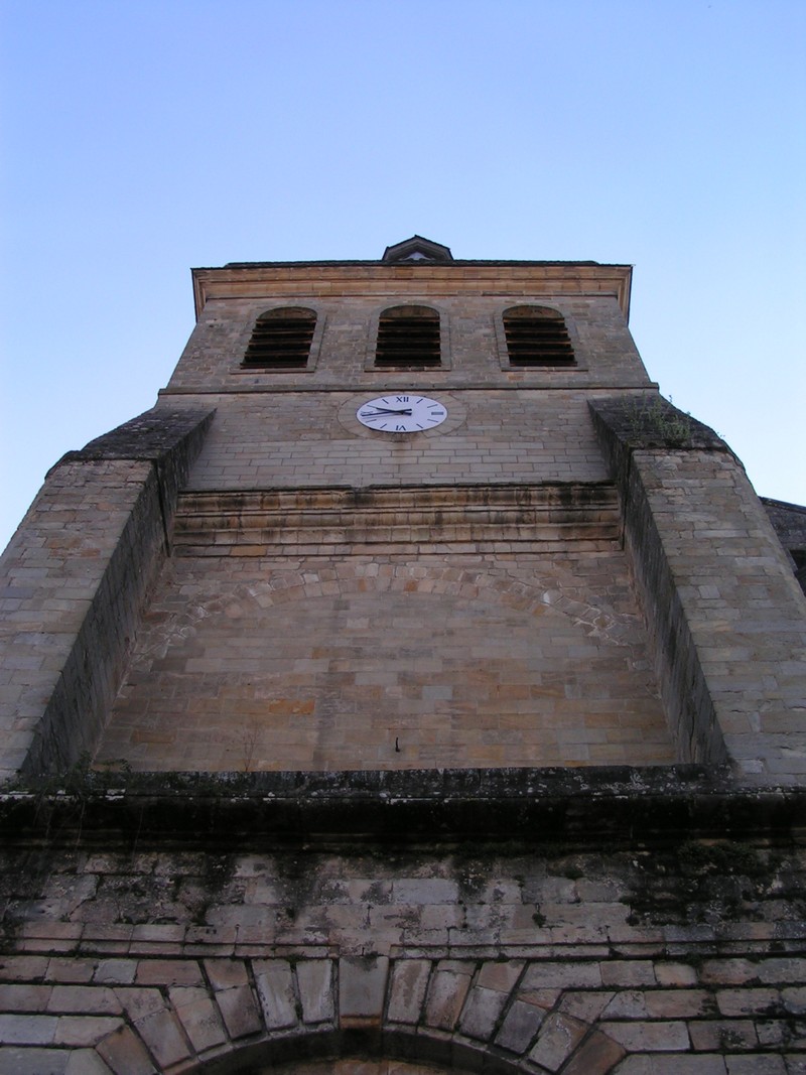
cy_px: 538
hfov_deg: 37.7
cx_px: 403
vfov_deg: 49.0
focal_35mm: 38
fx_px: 1180
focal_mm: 5.8
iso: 50
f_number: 5
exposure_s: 1/200
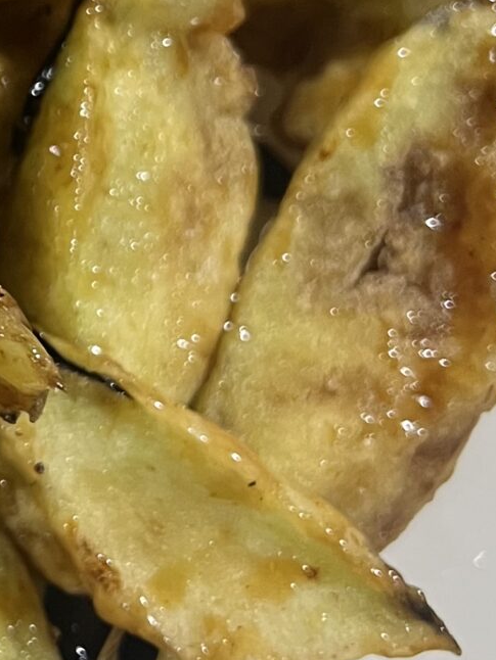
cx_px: -299
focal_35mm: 103
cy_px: 112
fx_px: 1967
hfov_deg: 13.4
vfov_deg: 18.8
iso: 250
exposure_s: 1/50
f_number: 1.5
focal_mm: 5.7
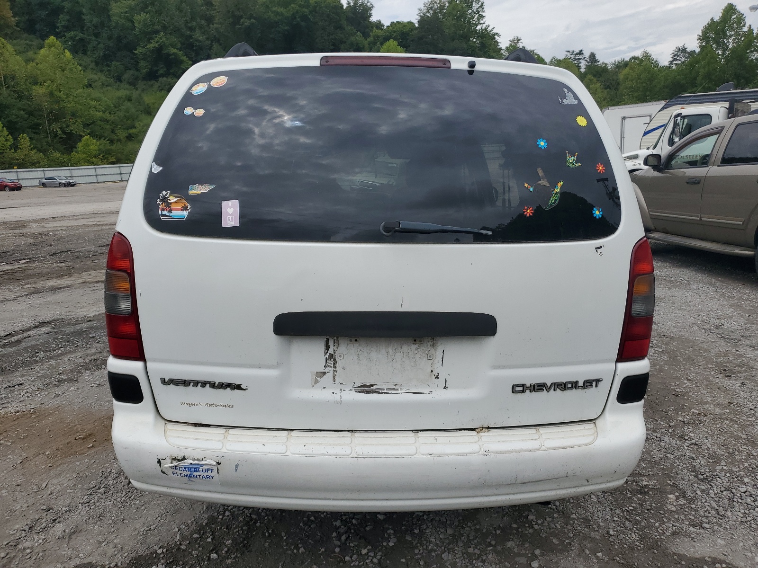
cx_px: 379
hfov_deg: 67.3
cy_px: 284
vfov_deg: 53.1
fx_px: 569
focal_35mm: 26
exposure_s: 1/5000
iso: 50
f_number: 1.5
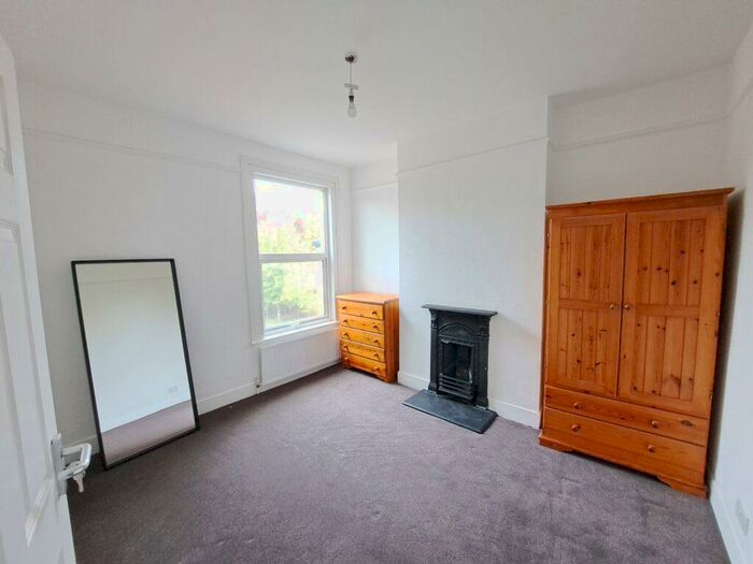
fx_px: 283
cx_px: 376
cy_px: 282
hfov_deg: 106.2
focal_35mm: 13
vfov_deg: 89.9
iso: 160
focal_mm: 1.74
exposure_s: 1/50
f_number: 2.2
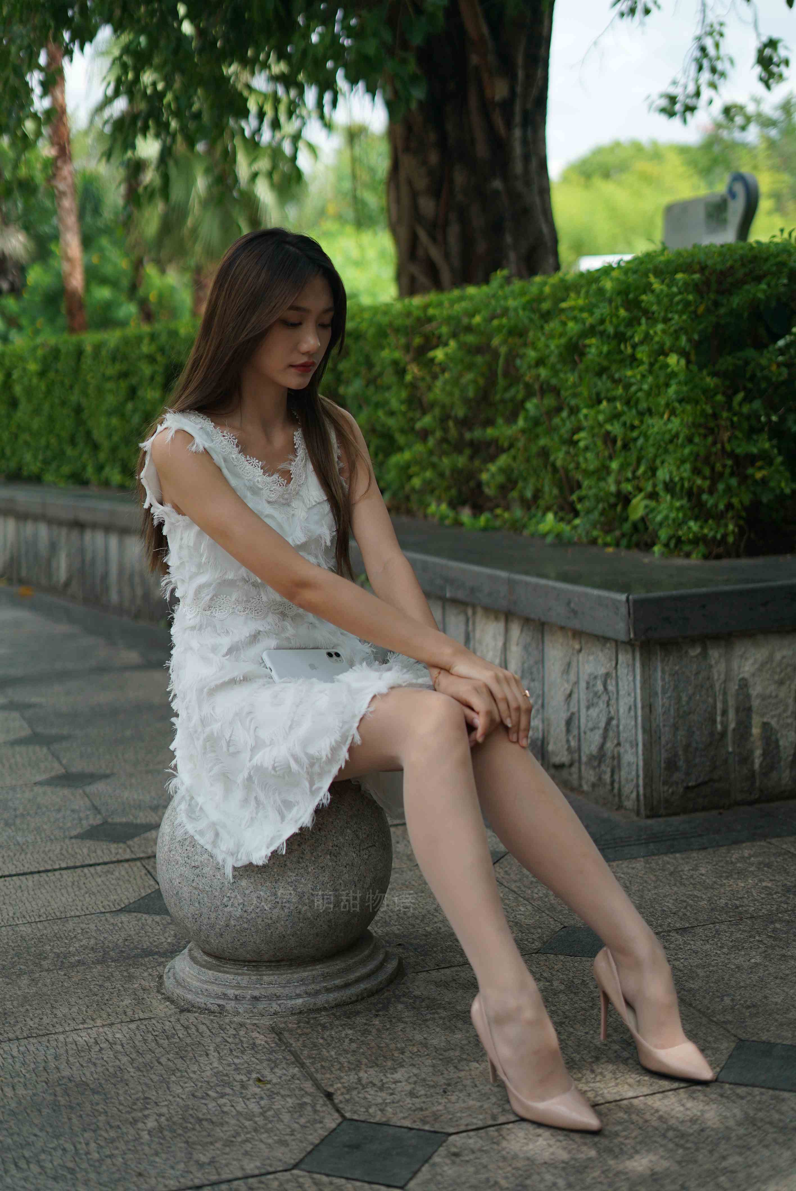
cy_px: 596
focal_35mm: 50
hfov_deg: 27.0
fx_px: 1656
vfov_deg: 39.6
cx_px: 398
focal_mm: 50
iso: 320
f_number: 2
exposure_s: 1/6400
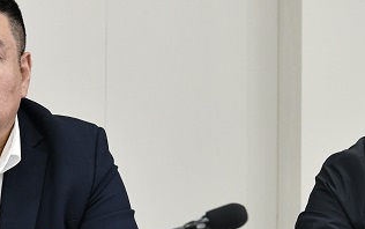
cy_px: 140
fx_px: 1155
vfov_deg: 11.3
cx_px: -30
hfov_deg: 17.4
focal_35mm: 116
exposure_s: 1/100
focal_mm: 48
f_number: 5
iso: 3200
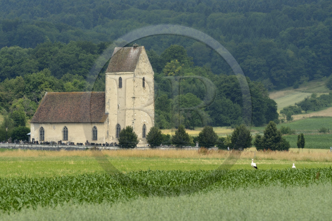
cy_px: 110
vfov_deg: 6.9
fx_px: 1844
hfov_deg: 10.3
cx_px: 166
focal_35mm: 200
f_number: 11
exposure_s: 1/250
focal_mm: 200
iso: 200
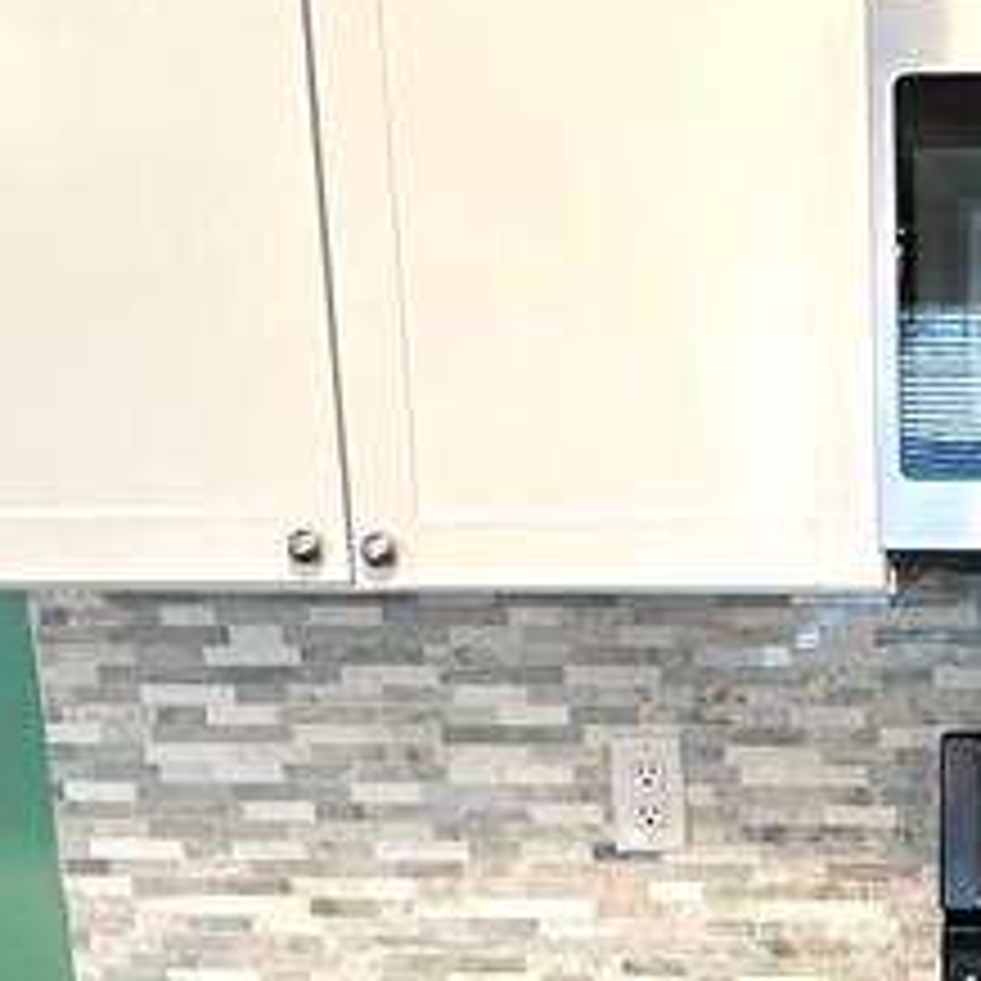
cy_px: 842
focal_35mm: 58
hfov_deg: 27.2
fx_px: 1860
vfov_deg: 28.6
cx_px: 1066
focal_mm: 2.22
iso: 400
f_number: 2.2
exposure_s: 1/60
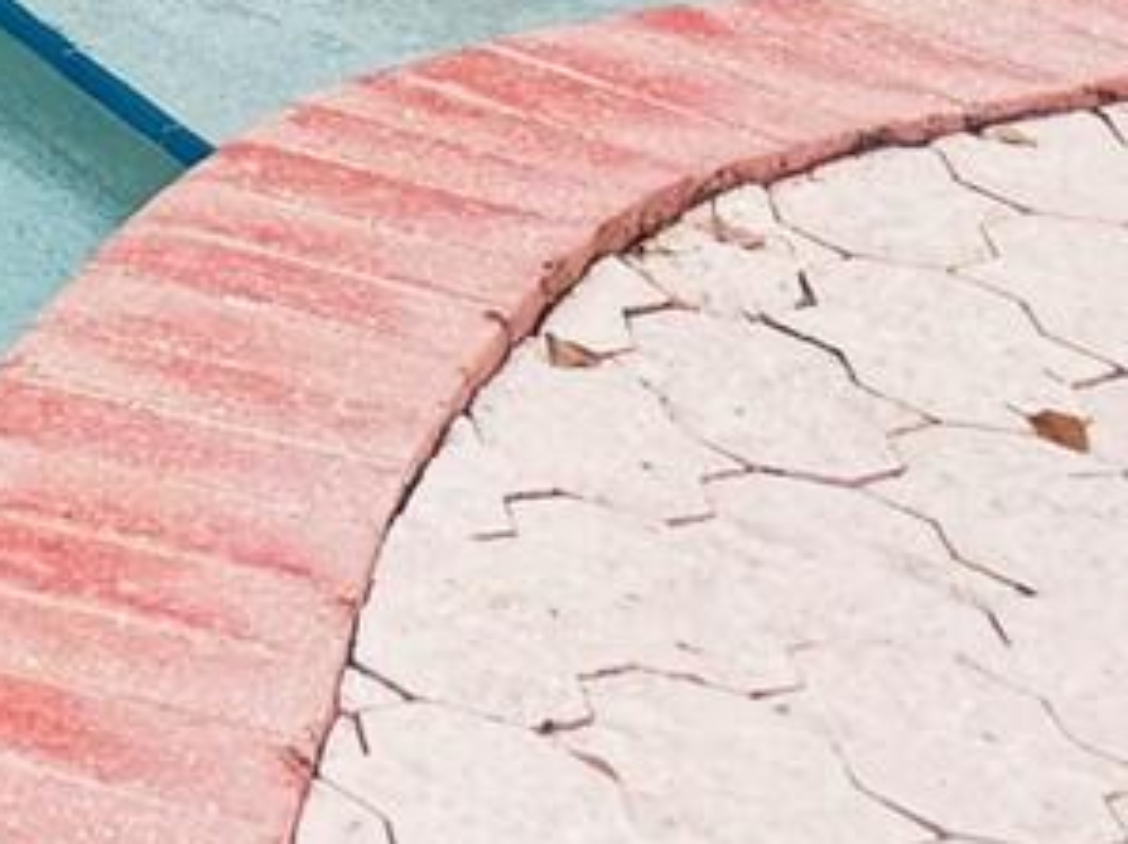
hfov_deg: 8.8
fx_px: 5372
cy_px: -1843
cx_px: -2688
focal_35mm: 165
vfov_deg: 7.6
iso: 80
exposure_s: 1/277
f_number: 1.78
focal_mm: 6.76
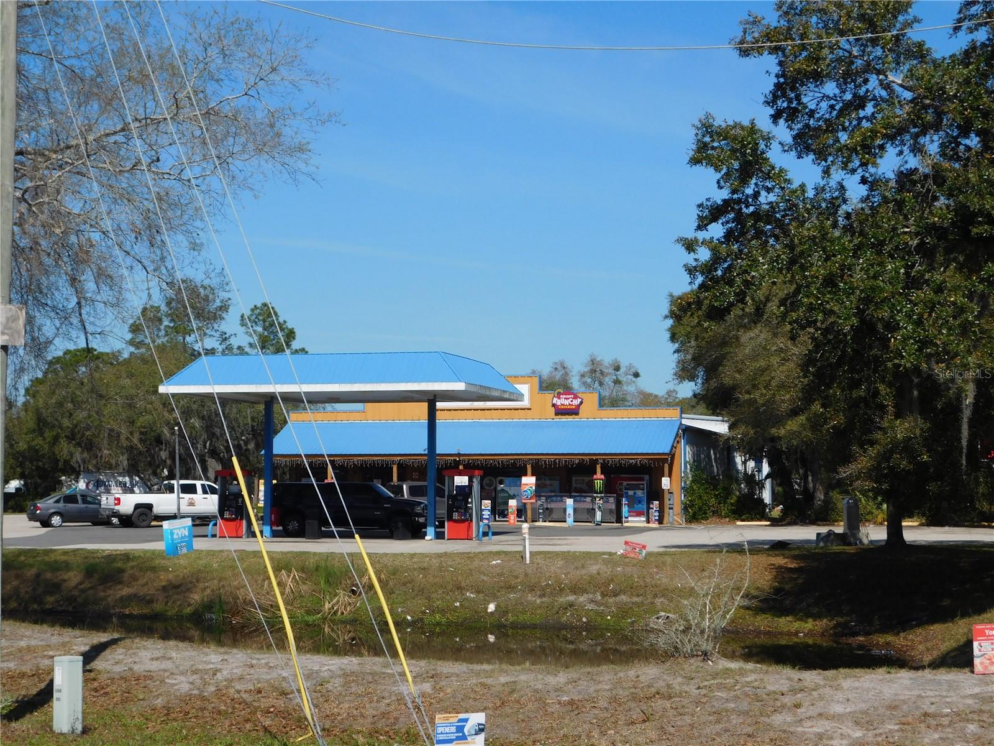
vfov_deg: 24.8
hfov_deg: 32.7
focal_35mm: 59
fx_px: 1694
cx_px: 497
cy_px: 373
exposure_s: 1/400
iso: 125
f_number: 8
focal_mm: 10.4
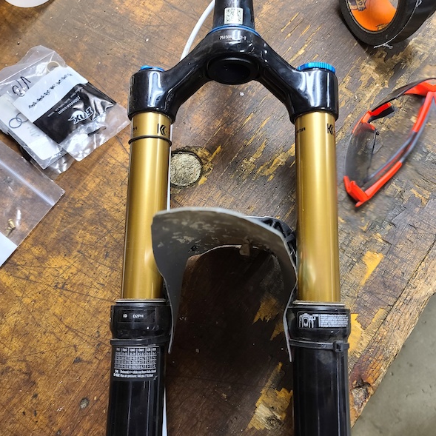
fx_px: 427
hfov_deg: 54.0
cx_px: 215
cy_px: 213
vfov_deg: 54.0
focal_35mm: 30
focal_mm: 7
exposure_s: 1/39
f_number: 1.8
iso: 200
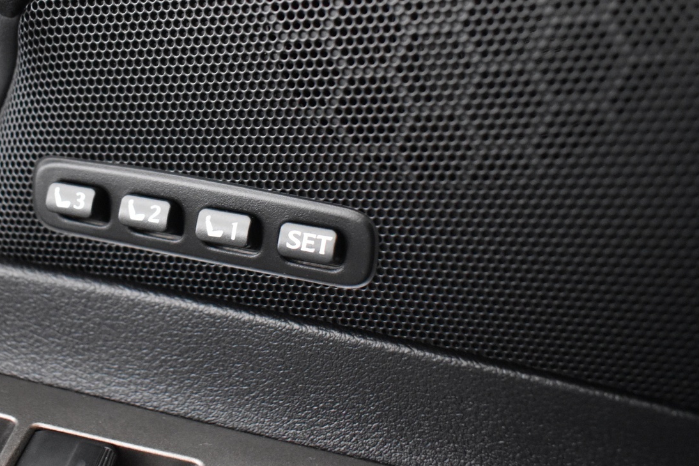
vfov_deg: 33.1
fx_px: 776
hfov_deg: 47.1
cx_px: 194
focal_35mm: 40
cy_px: 158
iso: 3200
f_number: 3.5
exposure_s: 1/15
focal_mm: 18
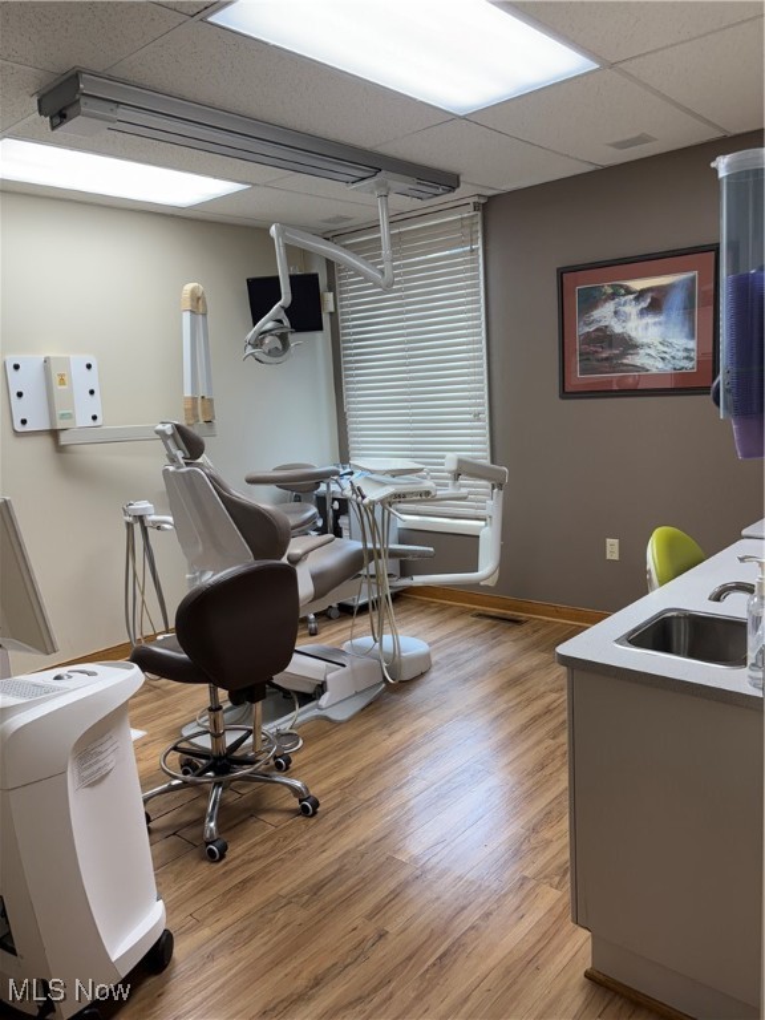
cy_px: 510
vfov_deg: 67.3
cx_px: 382
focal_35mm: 26
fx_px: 766
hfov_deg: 53.1
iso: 80
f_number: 1.6
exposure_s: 1/120
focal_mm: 5.96
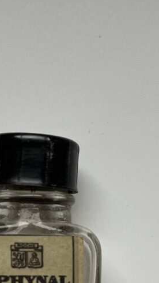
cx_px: 37
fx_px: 577
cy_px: 216
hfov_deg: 15.6
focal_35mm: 77
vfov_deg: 27.1
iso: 125
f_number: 1.6
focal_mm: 5.1
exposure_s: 1/110
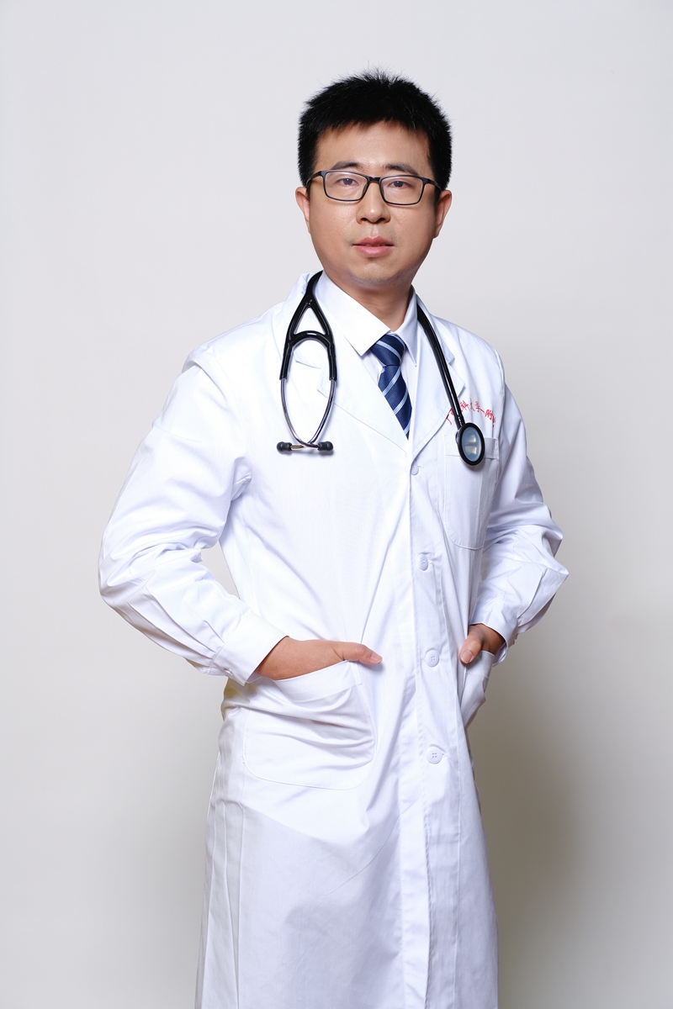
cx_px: 336
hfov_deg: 16.3
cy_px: 504
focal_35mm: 84
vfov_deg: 24.2
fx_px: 2355
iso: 250
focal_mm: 56
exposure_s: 1/160
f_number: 3.6
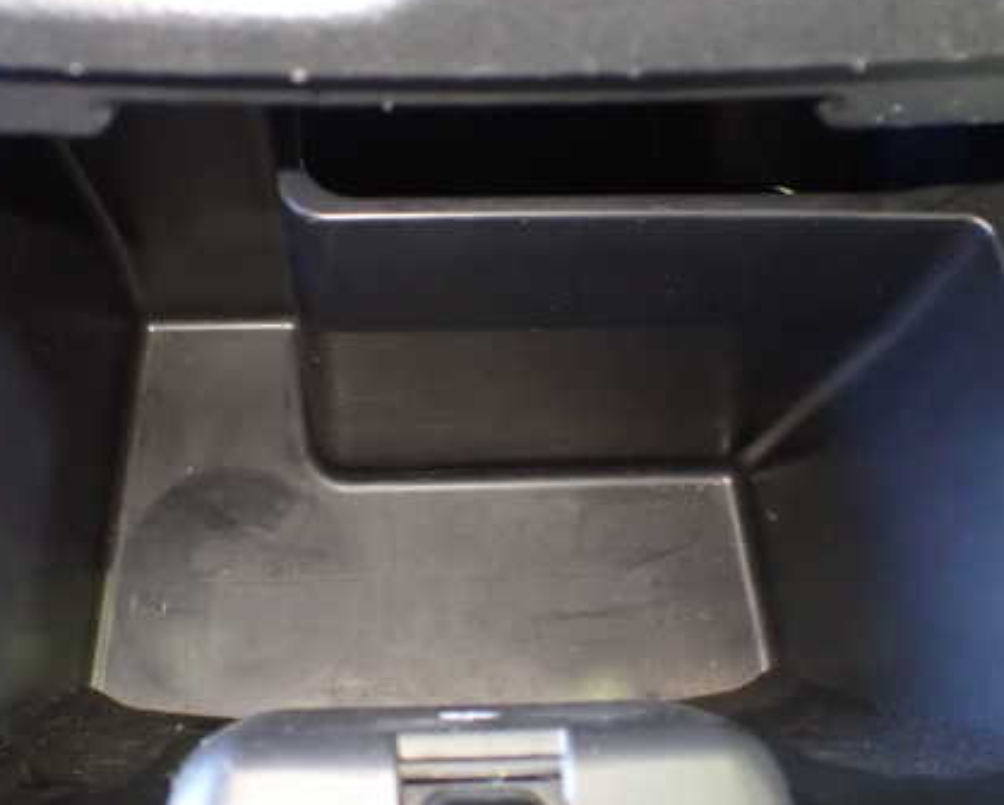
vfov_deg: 35.7
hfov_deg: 43.8
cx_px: 464
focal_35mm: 42
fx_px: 1249
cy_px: 430
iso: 1250
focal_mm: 5.4
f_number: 2.3
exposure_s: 1/30
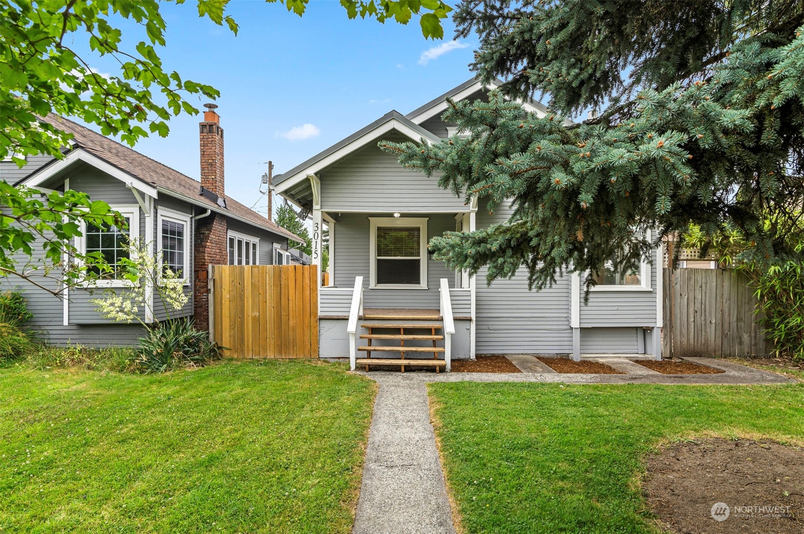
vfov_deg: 64.4
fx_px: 424
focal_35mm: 19
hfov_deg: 87.0
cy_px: 267
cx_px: 402
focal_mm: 19
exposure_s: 1/30
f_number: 8
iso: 200
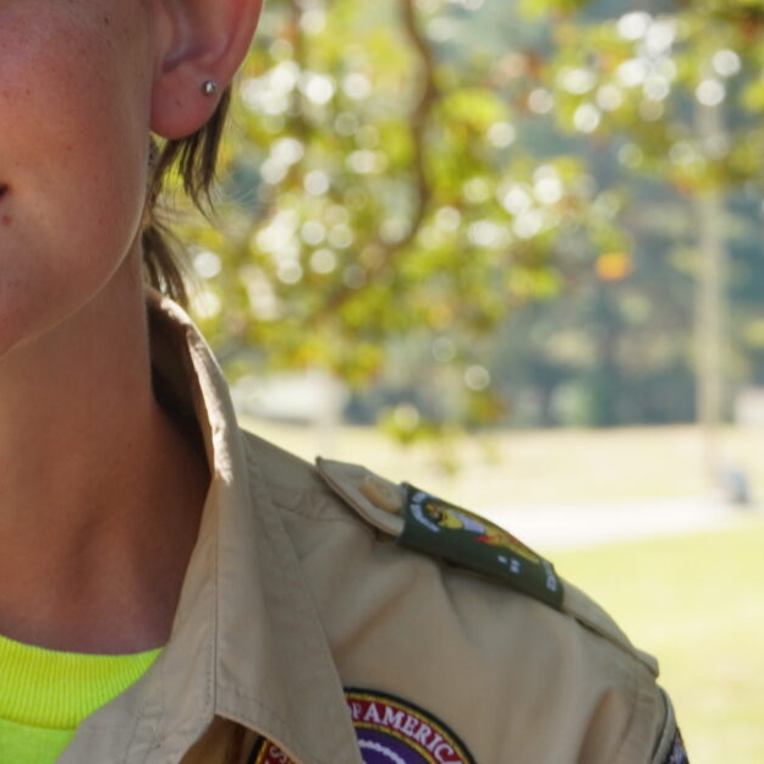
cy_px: -70
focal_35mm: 183
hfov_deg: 9.5
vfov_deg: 9.5
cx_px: -11
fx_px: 4563
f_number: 5.6
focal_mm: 35
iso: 100
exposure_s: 1/100
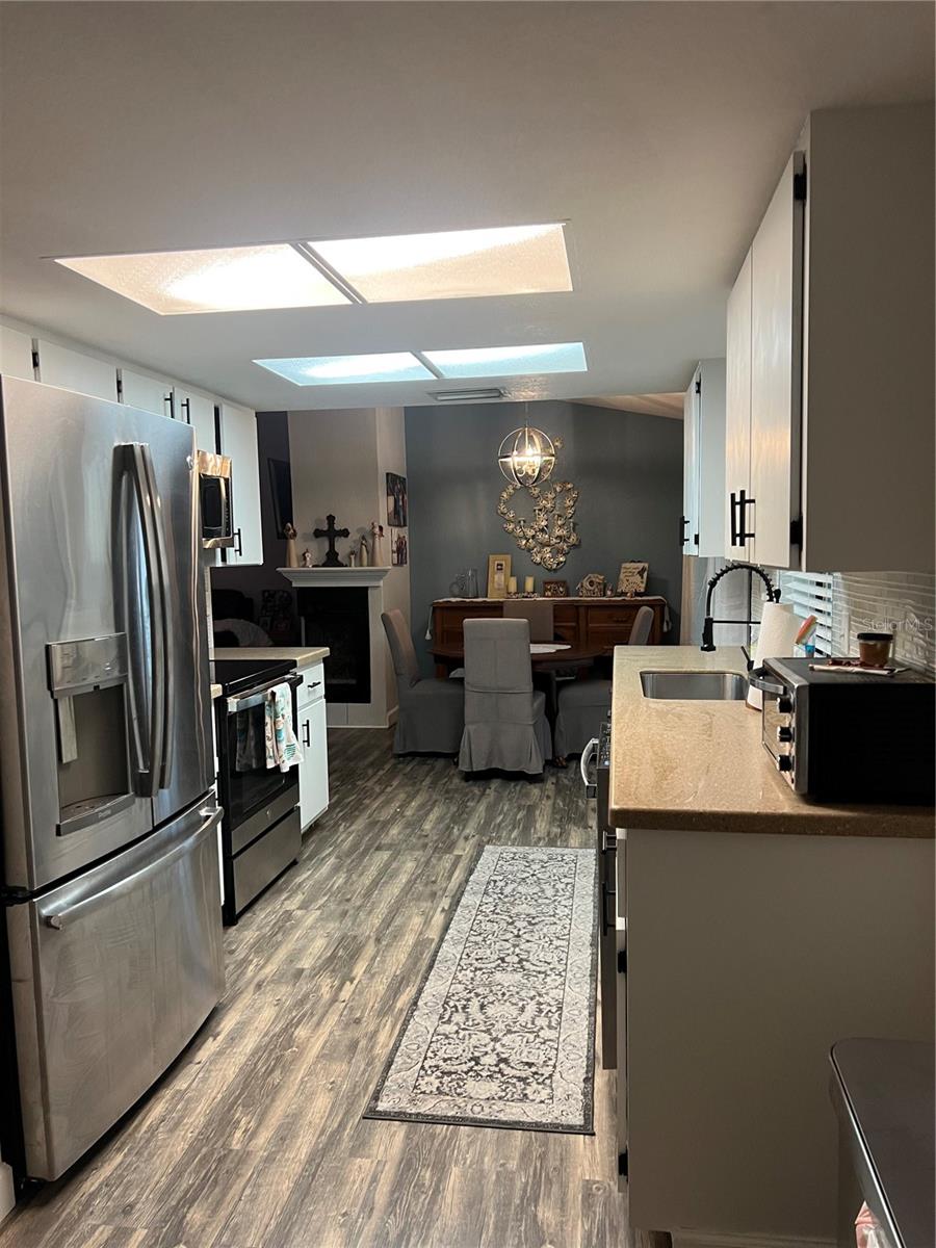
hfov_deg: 53.1
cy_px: 624
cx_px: 468
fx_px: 937
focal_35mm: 26
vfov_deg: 67.3
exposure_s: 1/60
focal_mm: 5.7
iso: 125
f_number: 1.5
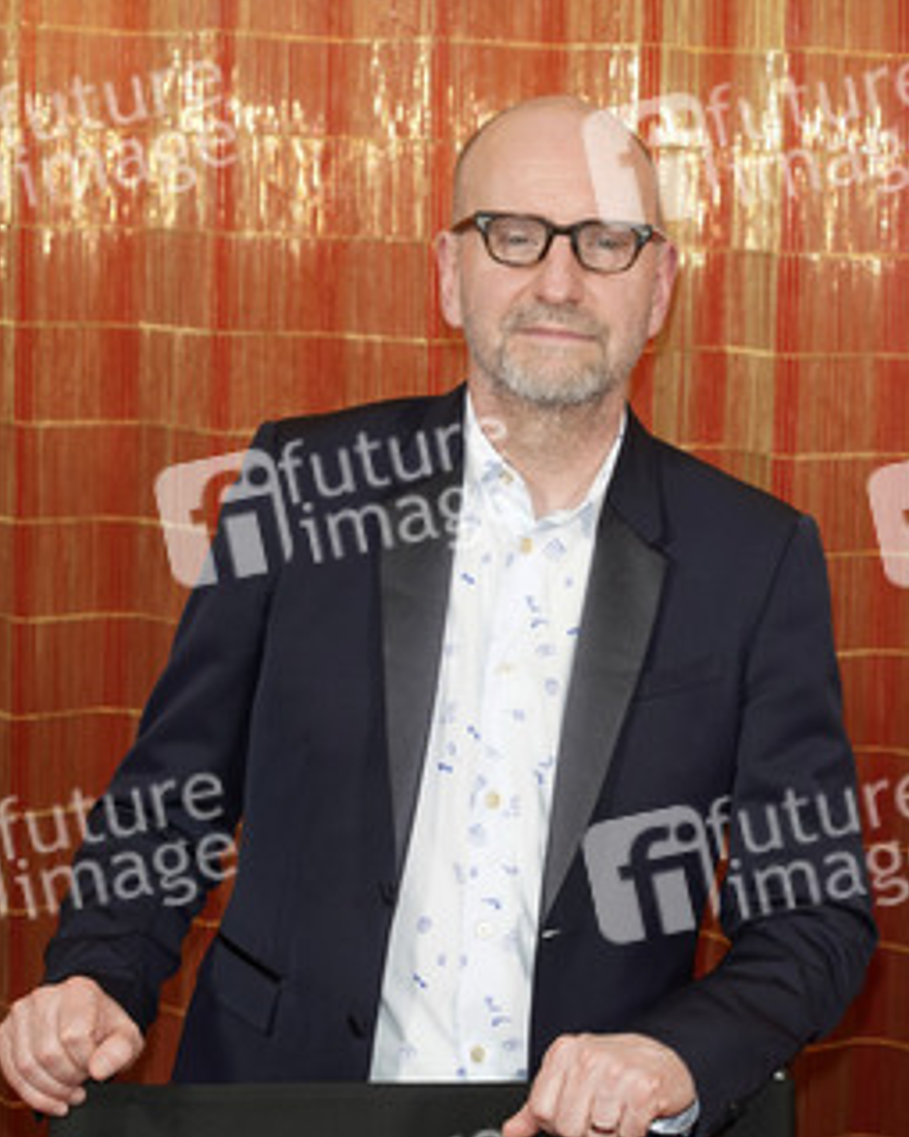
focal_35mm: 121
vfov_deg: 15.9
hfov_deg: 12.7
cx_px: 442
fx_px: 4071
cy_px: 681
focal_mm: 103
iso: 2000
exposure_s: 1/160
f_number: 5.6
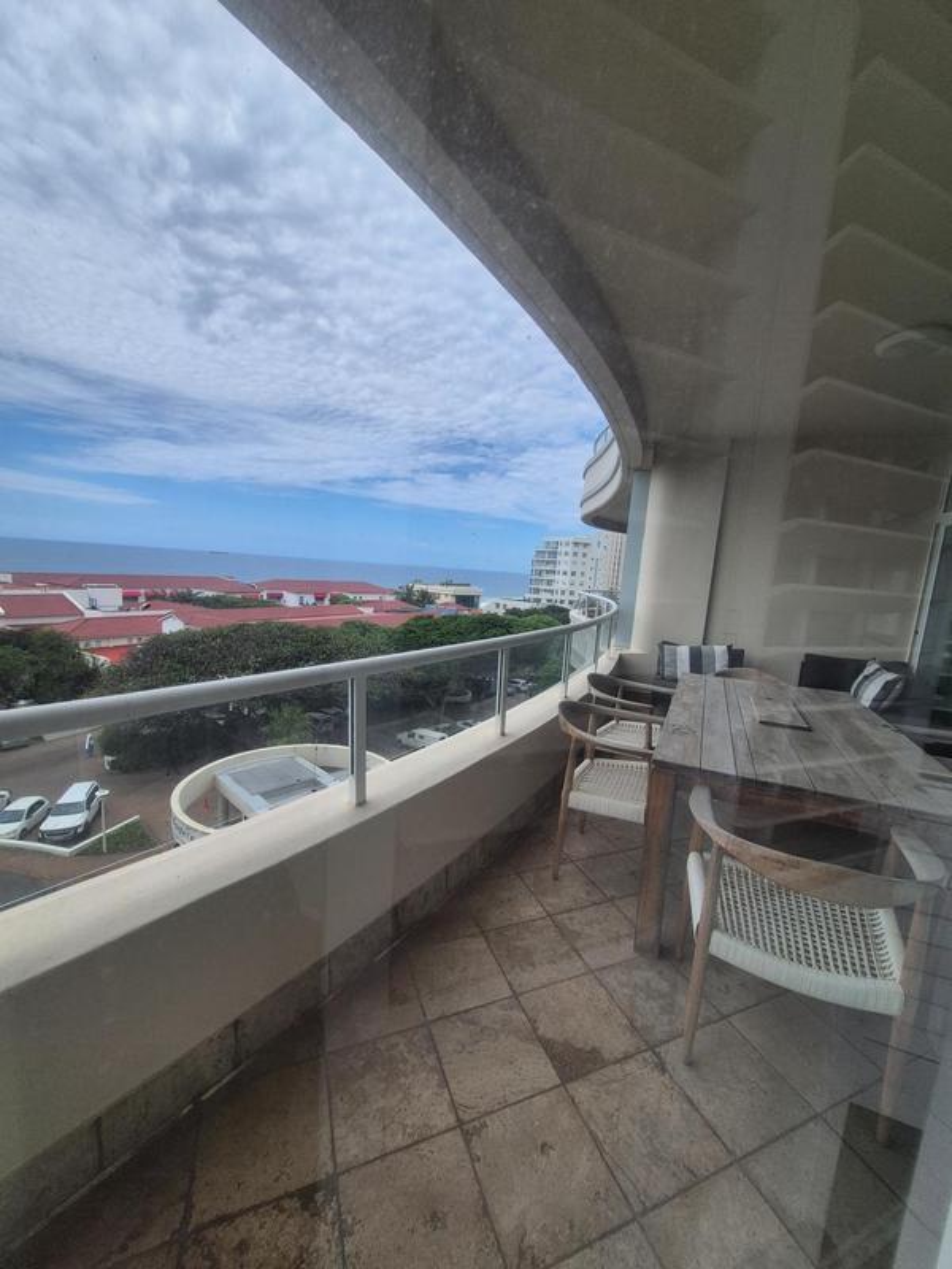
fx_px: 477
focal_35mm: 13
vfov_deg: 106.2
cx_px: 476
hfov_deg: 89.9
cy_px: 634
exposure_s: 1/2192
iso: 50
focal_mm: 1.74
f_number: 2.2
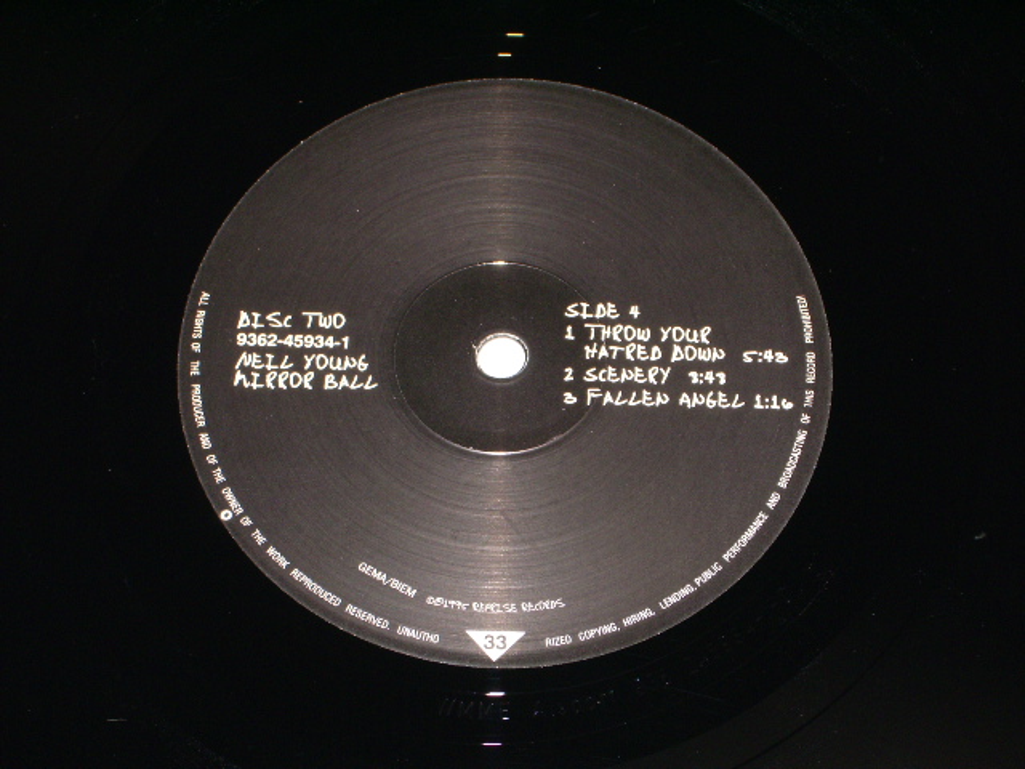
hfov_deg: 18.4
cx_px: 512
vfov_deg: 13.8
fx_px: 3168
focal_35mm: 107
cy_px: 384
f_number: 7.7
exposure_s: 1/60
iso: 80
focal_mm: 17.4
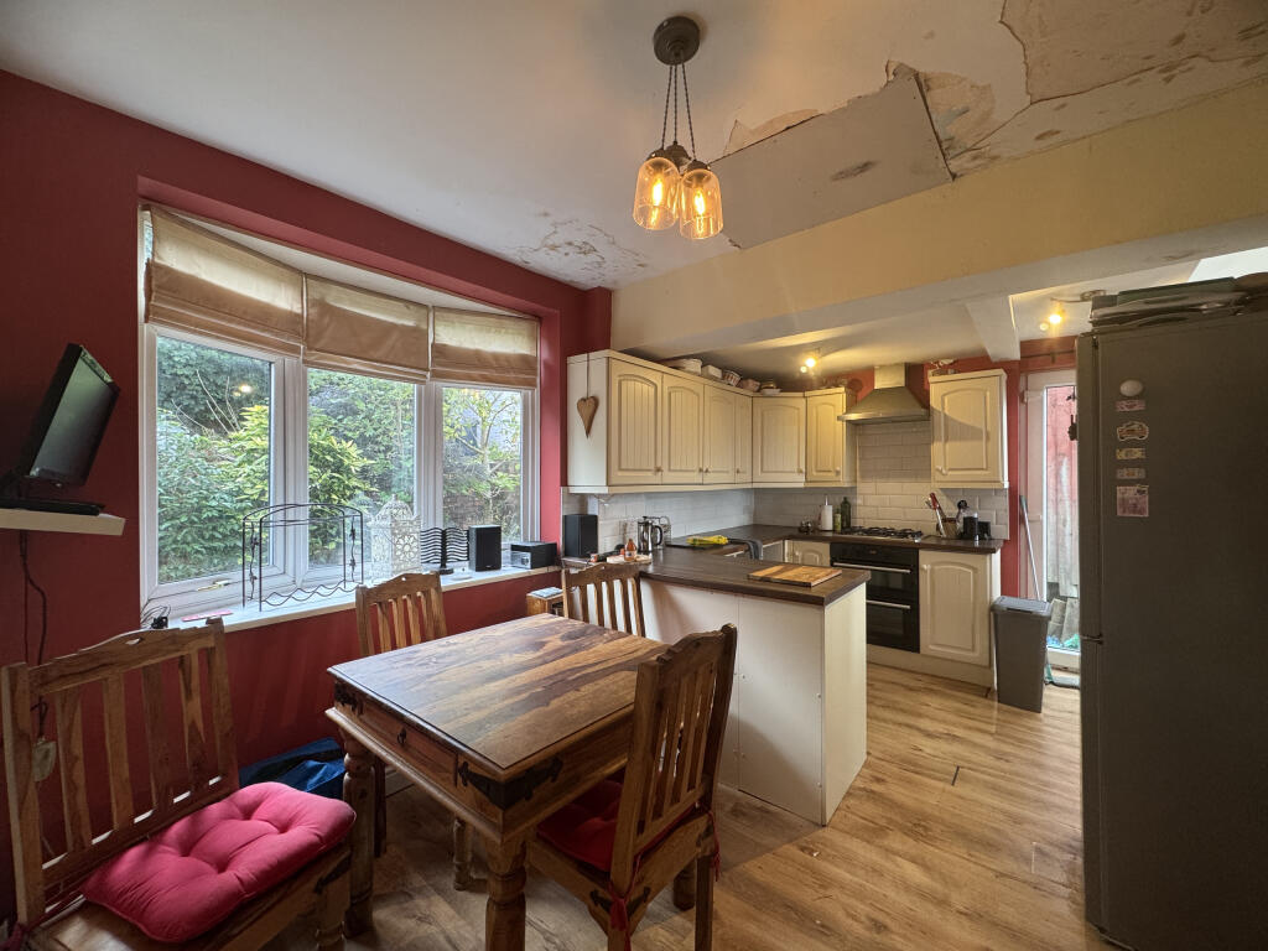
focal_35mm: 14
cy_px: 476
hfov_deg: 102.1
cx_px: 634
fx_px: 513
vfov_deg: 85.7
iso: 200
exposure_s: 1/100
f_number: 2.2
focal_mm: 2.22
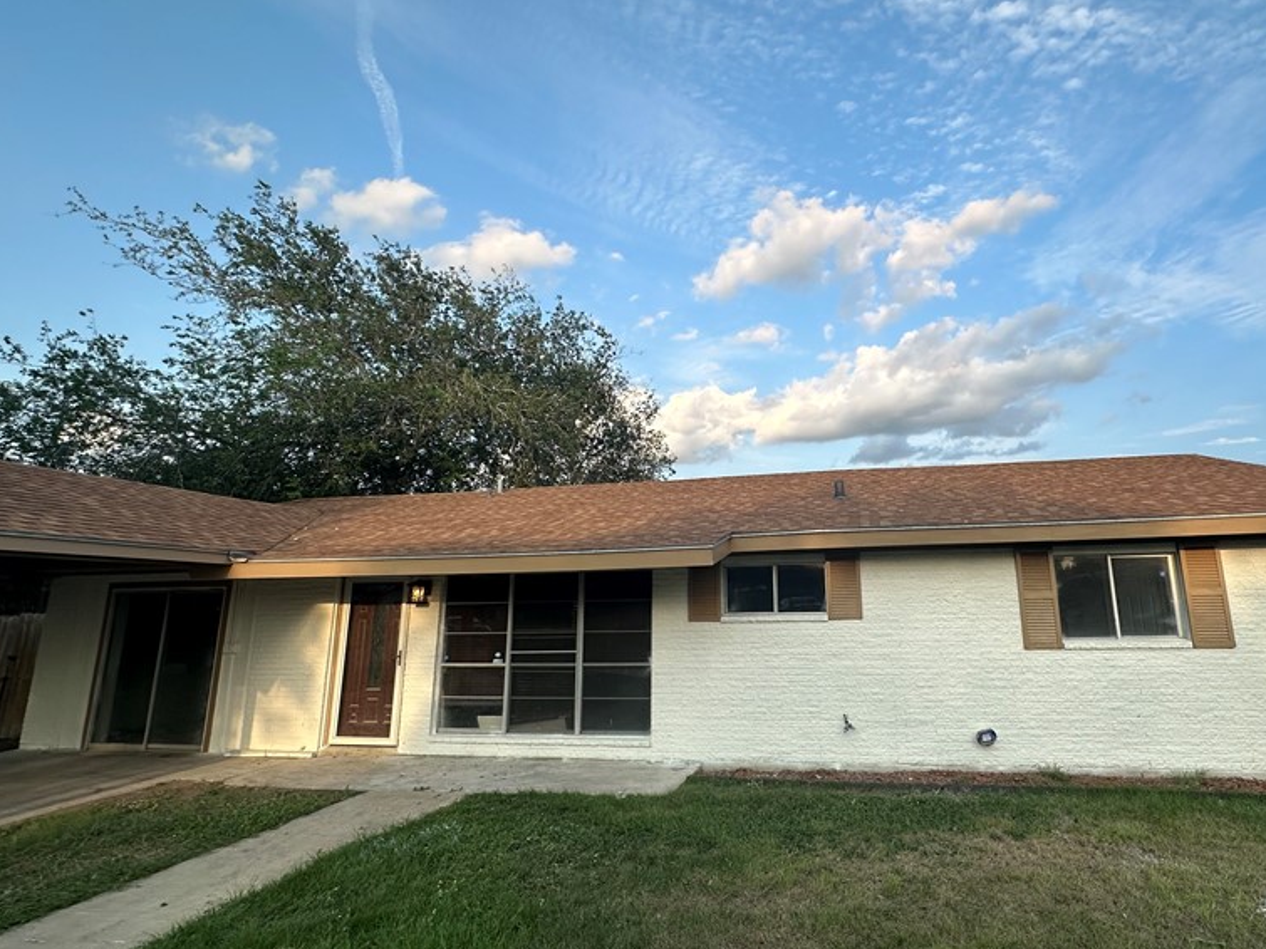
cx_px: 746
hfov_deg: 83.8
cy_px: 449
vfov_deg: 68.6
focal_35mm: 19
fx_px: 695
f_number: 2.2
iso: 40
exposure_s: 1/849
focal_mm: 2.22
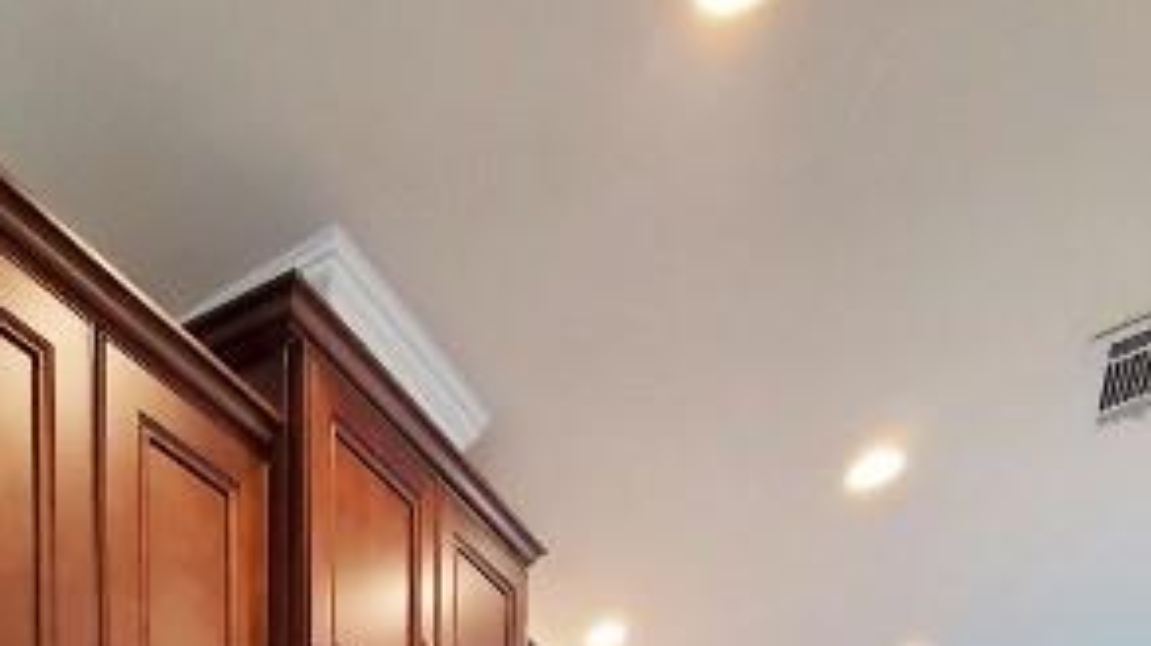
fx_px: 946
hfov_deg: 60.4
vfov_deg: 23.7
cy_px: 1099
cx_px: 339
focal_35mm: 31
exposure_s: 1/60
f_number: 2.2
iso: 320
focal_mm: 1.8
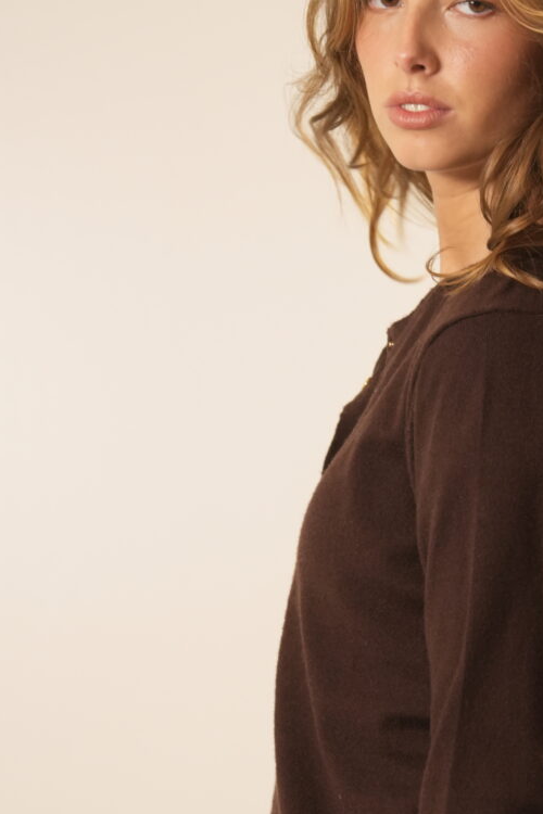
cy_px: 577
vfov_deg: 6.5
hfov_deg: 4.3
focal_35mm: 319
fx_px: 7217
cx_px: 475
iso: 1250
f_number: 4
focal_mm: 133
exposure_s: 1/125
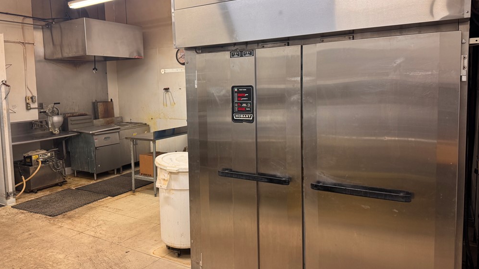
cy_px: 116
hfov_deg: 69.9
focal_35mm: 27
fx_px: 343
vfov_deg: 42.8
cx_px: 238
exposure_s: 1/60
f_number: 1.78
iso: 160
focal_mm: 6.76
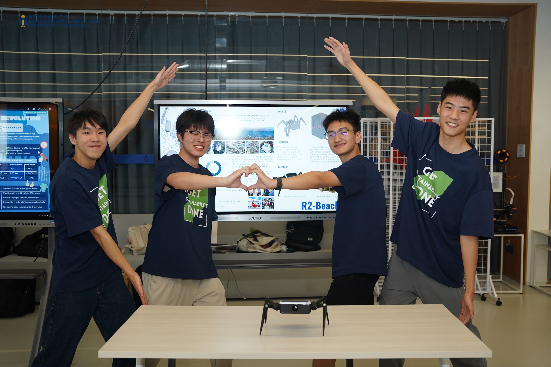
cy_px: 184
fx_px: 540
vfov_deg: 37.6
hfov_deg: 54.0
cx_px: 276
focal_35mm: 35
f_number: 3.5
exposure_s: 1/160
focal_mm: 35.3
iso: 800
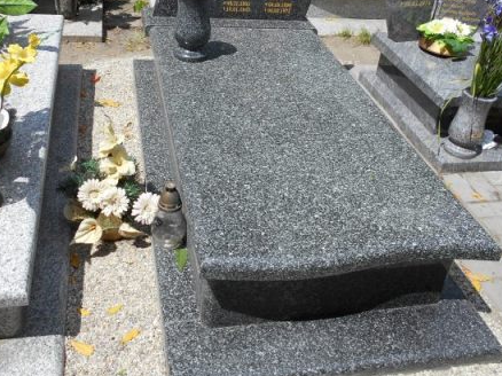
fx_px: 551
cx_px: 242
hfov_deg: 49.0
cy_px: 125
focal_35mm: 38
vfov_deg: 37.3
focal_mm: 4.6
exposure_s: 1/1000
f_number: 3.2
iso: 80
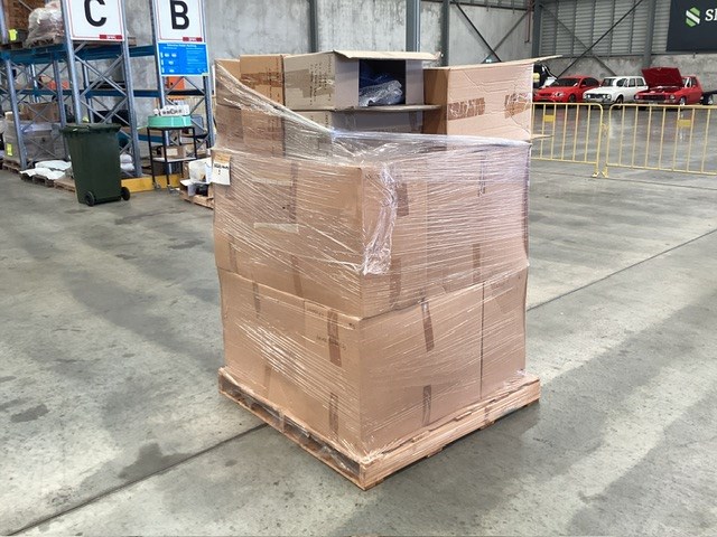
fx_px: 642
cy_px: 268
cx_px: 358
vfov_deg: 45.4
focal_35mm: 31
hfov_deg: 58.4
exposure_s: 1/60
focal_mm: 3.3
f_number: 2.4
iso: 80
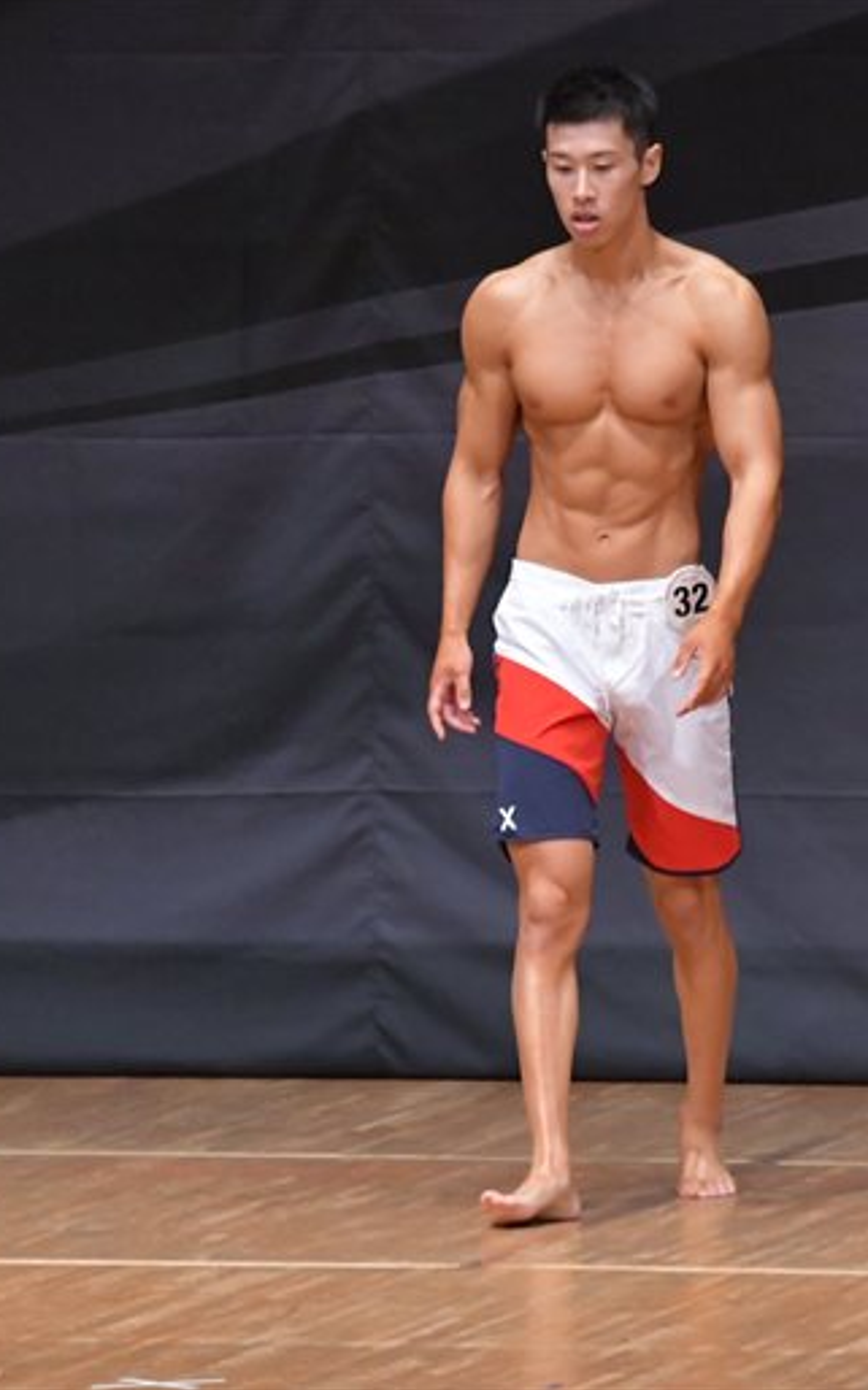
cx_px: 491
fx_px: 17458
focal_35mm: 461
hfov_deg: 2.8
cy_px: 695
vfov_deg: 4.6
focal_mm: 200
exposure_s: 1/400
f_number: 5.6
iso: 6400
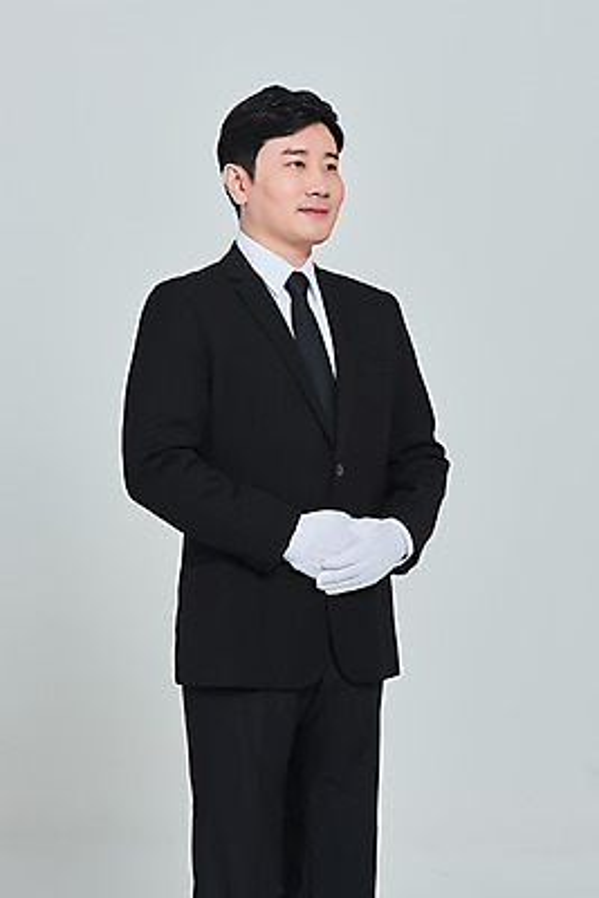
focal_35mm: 110
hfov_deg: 12.5
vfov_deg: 18.6
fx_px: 2743
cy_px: 449
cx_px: 300
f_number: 13
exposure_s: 1/125
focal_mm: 110
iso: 100
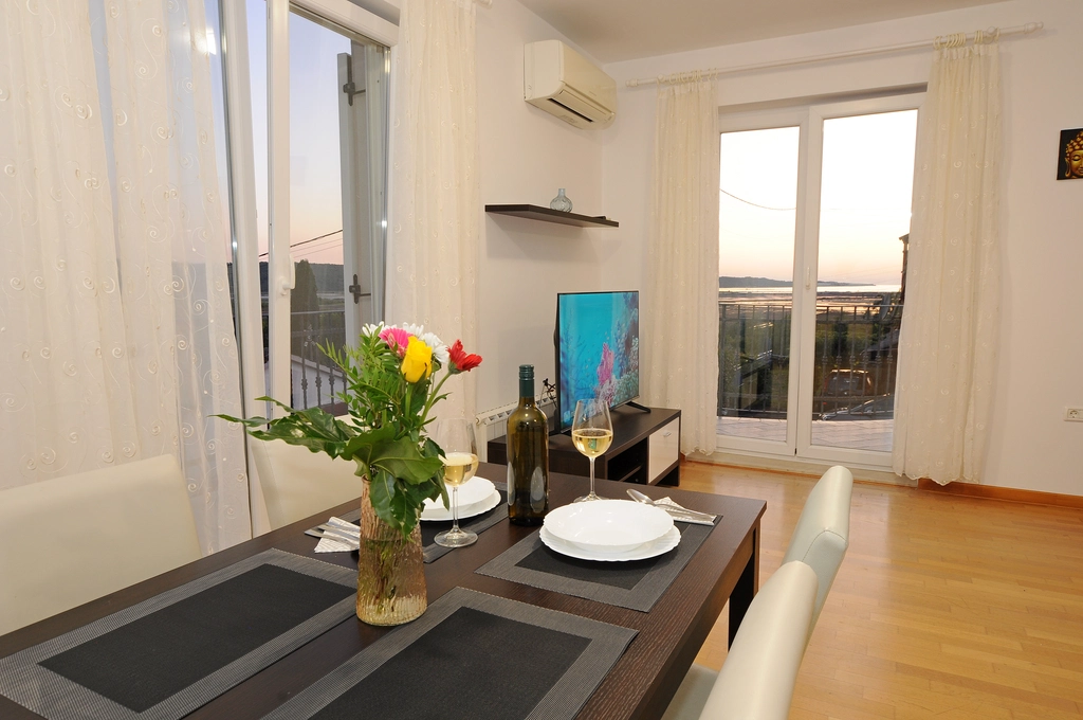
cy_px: 360
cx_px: 542
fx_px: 676
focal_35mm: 22
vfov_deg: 56.0
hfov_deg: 77.4
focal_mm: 15
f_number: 10
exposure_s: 1/1.6
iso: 200
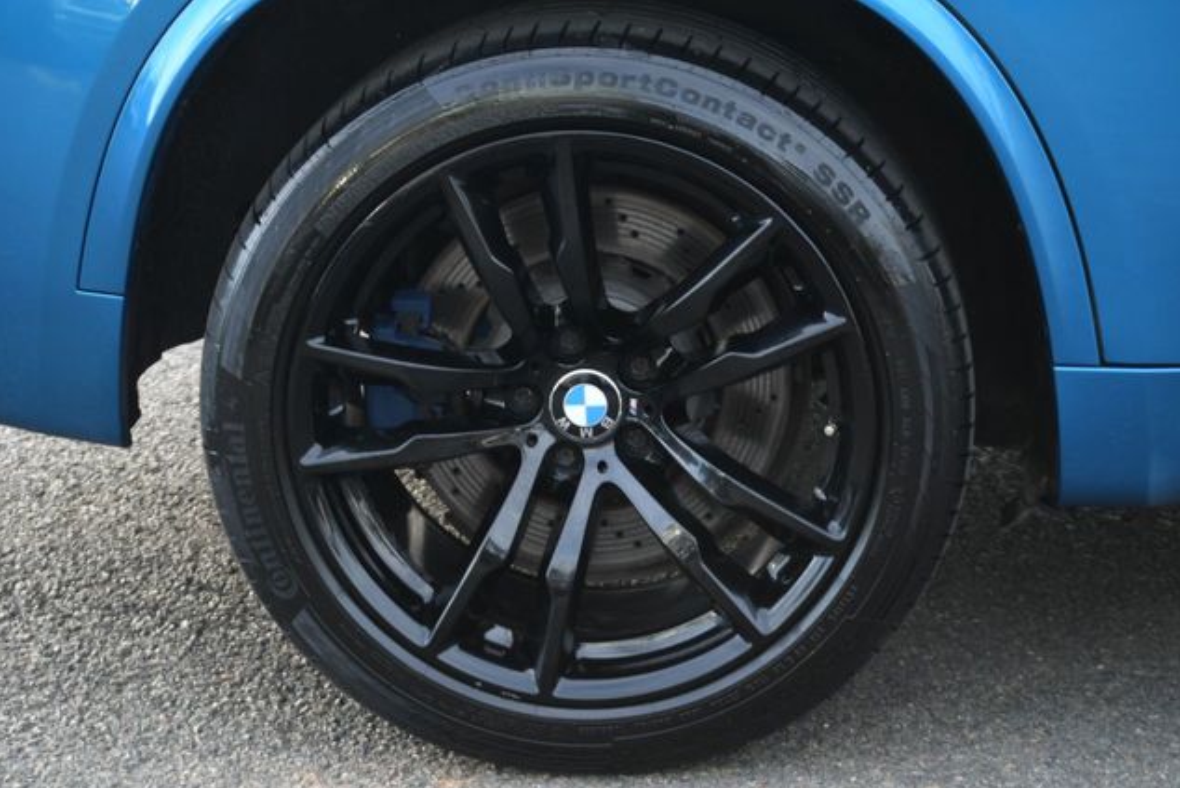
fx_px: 3475
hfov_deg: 19.3
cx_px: 588
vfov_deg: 12.9
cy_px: 396
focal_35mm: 106
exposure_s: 1/125
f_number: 4.5
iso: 320
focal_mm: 70
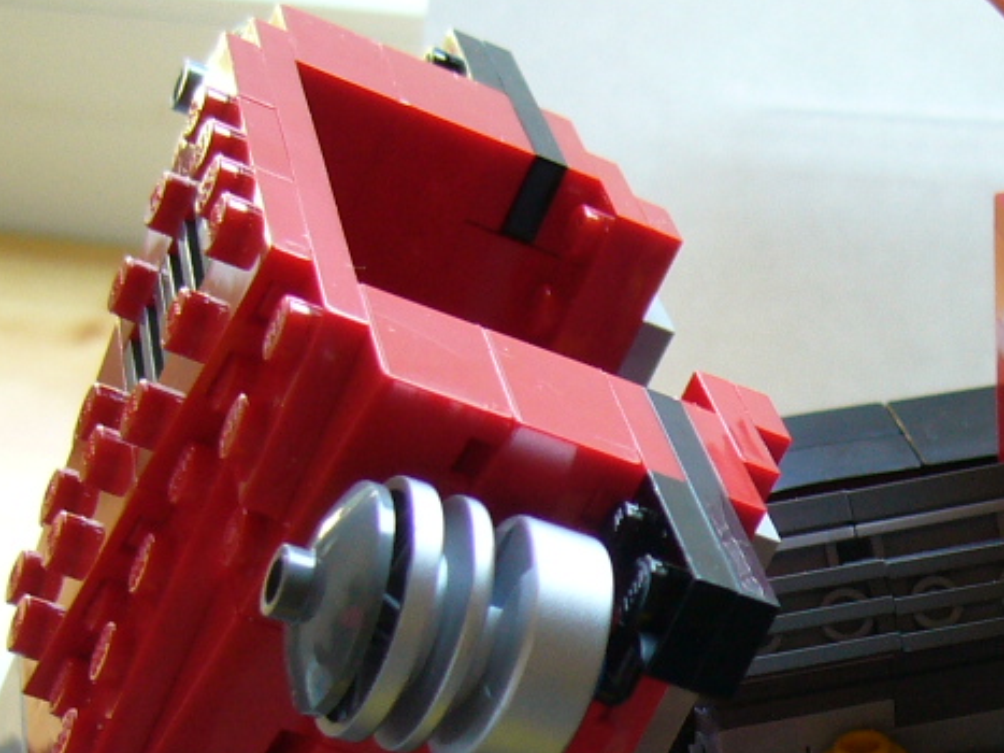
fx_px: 2784
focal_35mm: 96
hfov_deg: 19.9
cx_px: 974
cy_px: 710
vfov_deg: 15.2
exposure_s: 1/20
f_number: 2.8
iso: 100
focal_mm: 5.8
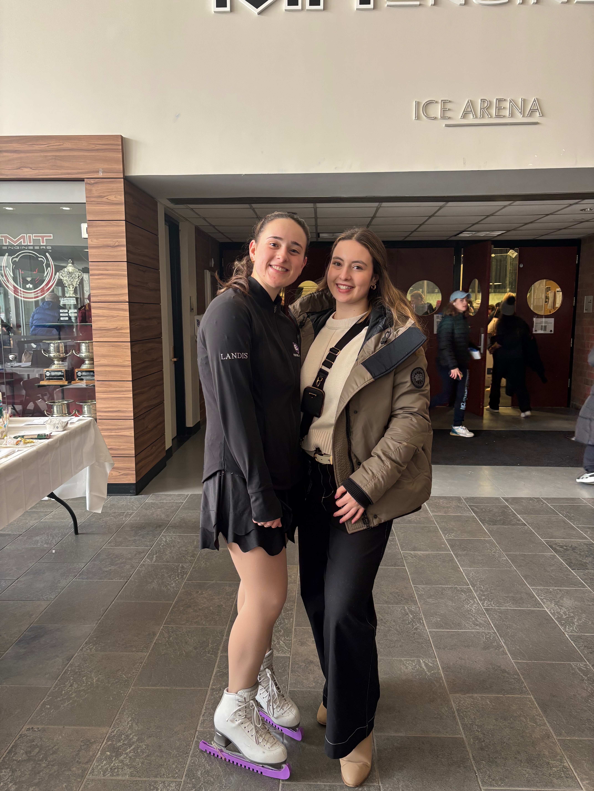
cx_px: 297
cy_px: 396
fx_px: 595
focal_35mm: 26
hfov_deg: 53.1
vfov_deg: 67.3
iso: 160
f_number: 1.6
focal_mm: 5.96
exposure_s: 1/60
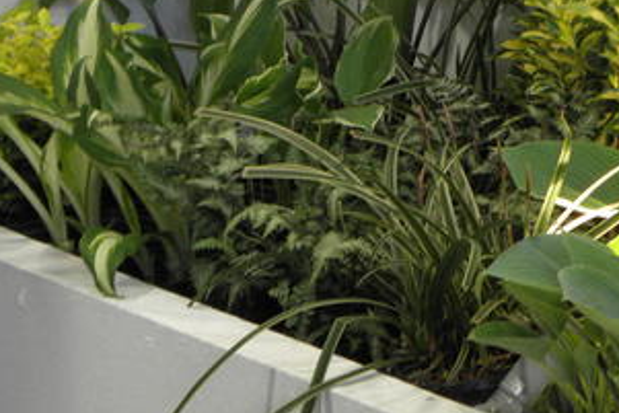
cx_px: 508
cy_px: 187
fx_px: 4903
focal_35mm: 285
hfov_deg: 7.2
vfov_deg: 4.8
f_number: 4.4
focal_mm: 23.03
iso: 125
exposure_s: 1/8
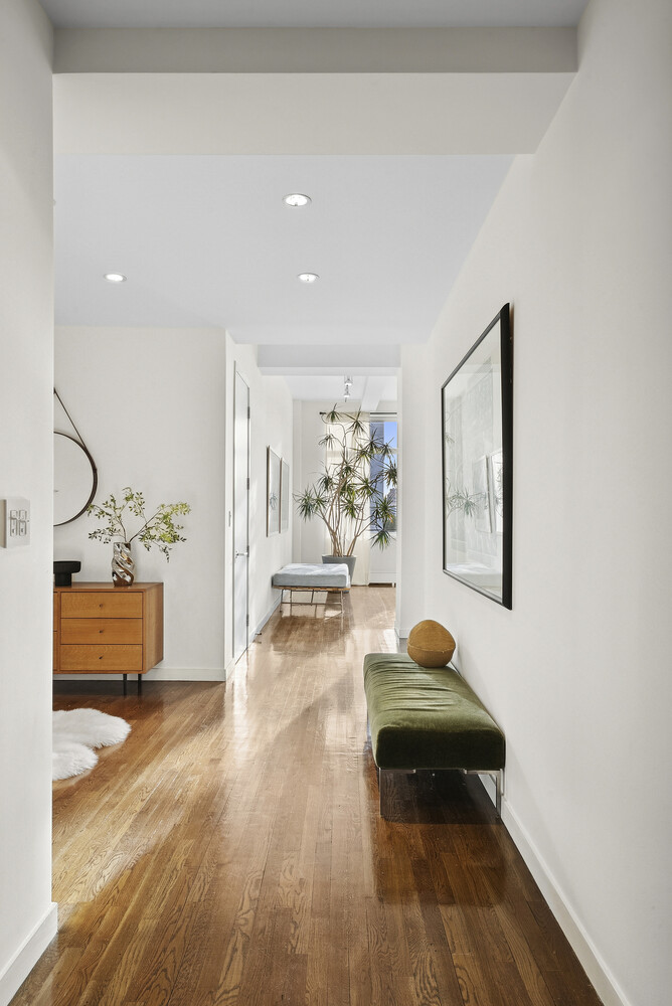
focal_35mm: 22
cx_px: 336
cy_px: 503
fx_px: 615
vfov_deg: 78.5
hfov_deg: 57.3
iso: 1600
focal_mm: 22
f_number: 14
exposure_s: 1/30
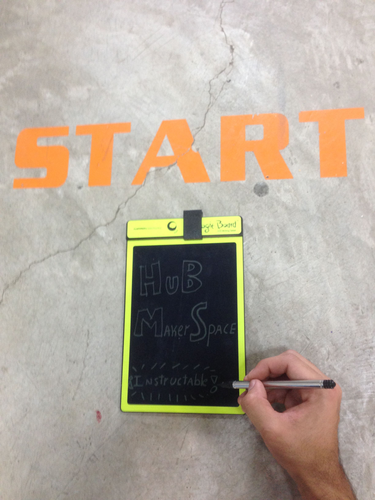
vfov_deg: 55.4
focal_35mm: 33
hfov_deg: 42.9
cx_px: 188
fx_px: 477
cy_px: 250
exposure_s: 1/20
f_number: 2.4
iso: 160
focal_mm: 4.12
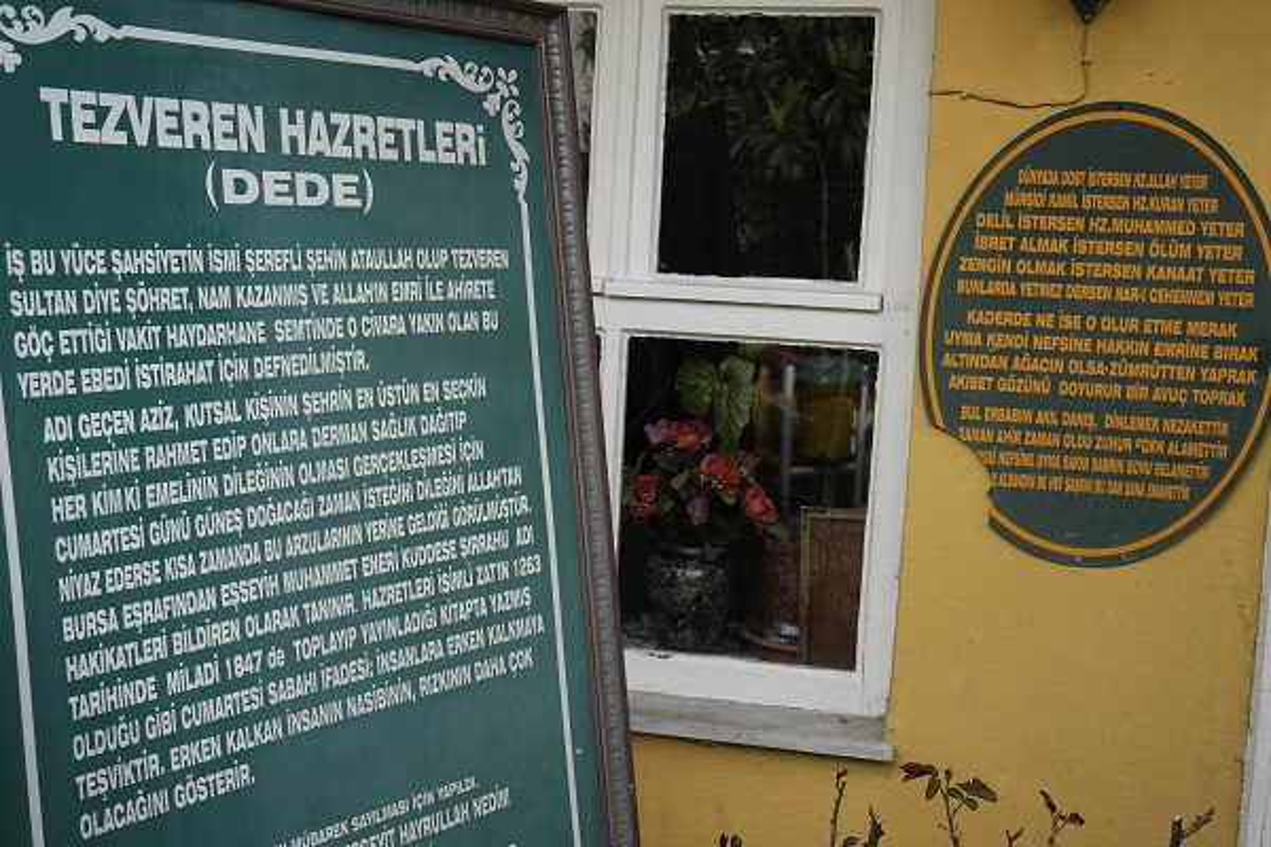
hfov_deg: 49.6
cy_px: 424
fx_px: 1377
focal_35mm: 39
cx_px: 636
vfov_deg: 34.2
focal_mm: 39
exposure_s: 1/250
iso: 800
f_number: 9
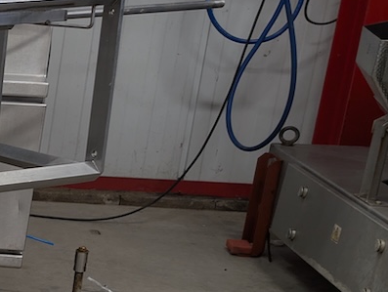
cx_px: -525
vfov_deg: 12.1
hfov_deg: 12.8
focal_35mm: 121
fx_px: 1358
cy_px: 334
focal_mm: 6.9
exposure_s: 1/33.3
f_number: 1.68
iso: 119
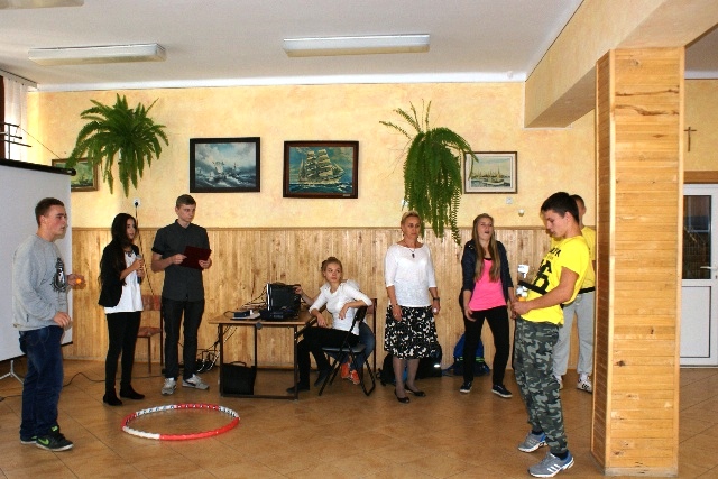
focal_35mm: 30
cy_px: 240
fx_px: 598
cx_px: 359
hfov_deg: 61.9
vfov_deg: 43.6
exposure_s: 1/60
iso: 400
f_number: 5.6
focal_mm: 20
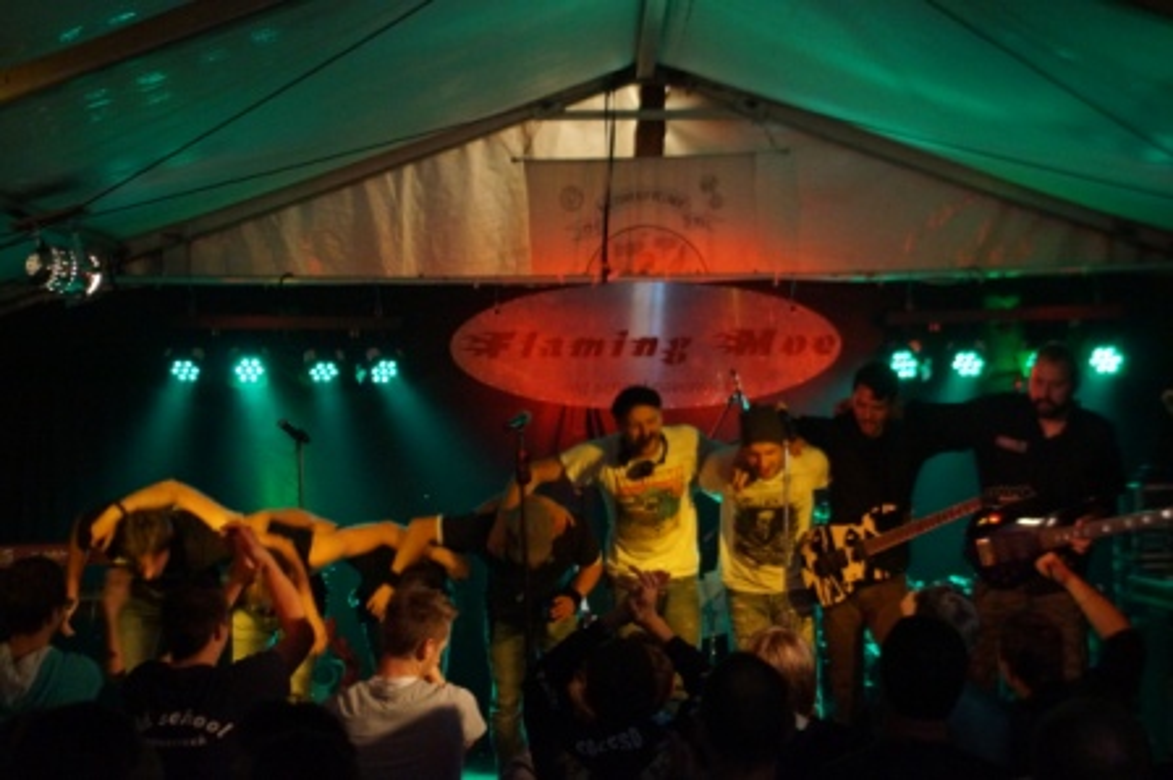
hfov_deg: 24.6
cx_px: 586
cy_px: 390
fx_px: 2686
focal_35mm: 82
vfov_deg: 16.5
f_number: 4.5
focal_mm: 55
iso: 3200
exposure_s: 1/80
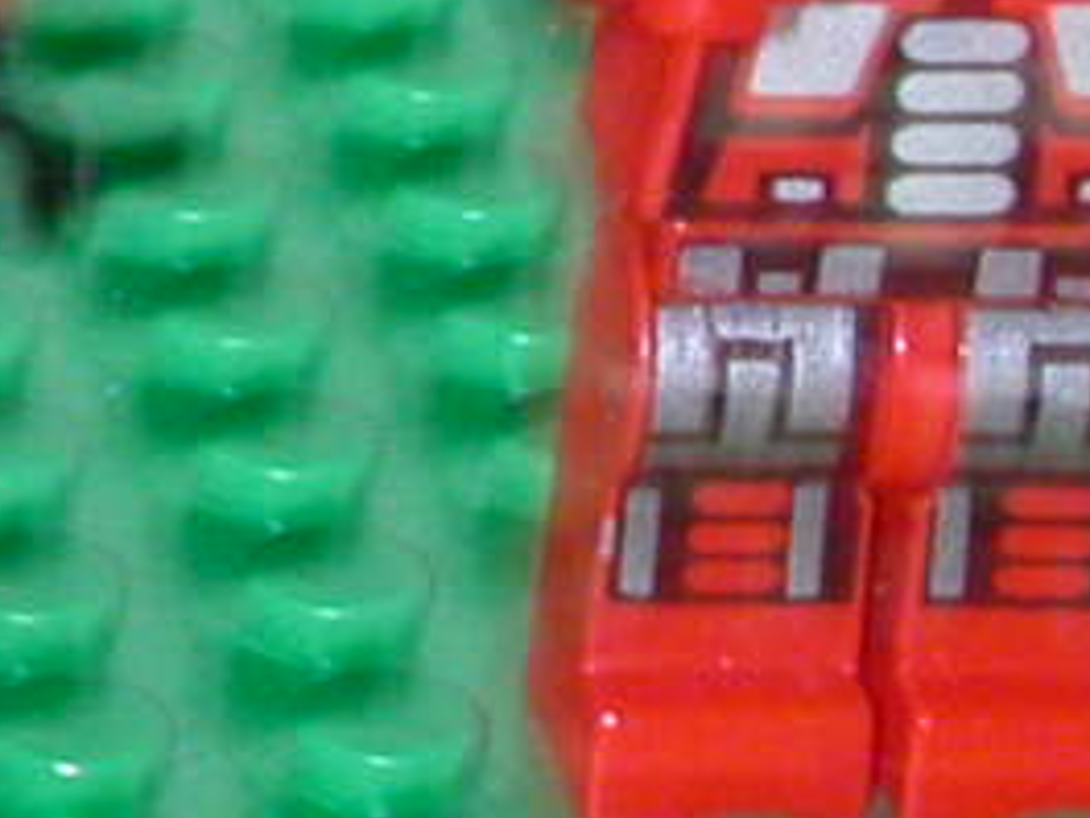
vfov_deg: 4.5
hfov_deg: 5.9
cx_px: -991
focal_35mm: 330
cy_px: 58
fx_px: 10391
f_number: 6.1
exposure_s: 1/1.9
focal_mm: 10.4
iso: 200
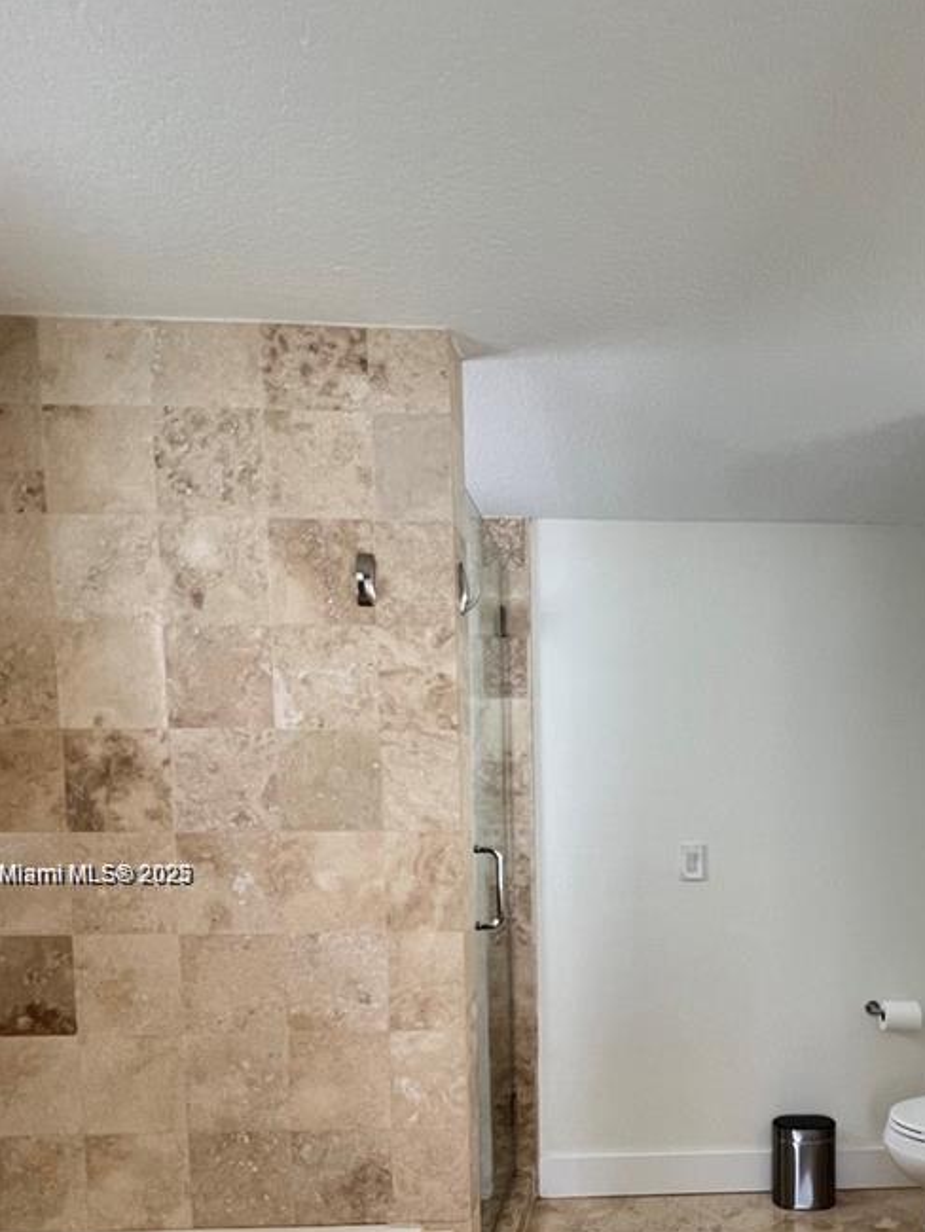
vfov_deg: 68.3
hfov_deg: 54.1
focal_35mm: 24
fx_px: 855
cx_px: 698
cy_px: 876
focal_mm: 1.57
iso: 160
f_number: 1.8
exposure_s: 1/60
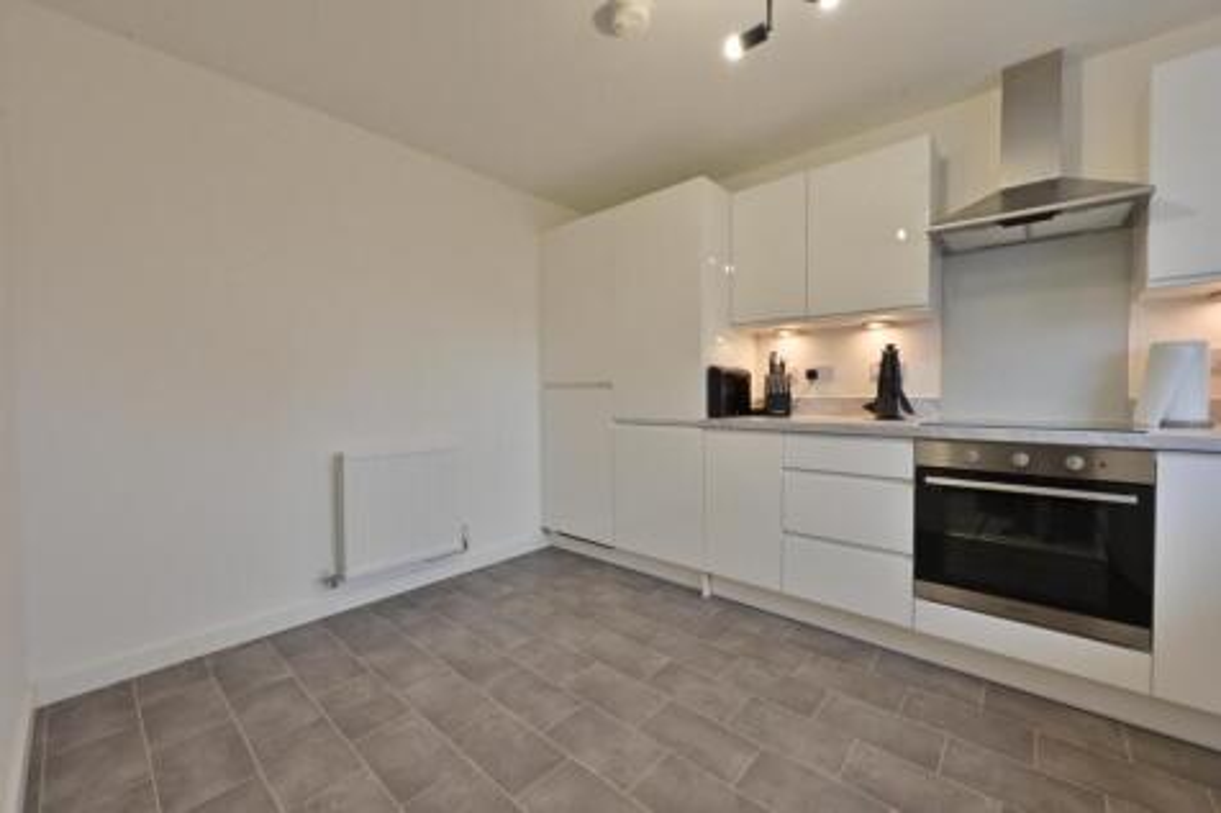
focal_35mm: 14
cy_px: 406
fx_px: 475
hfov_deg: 104.3
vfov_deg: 81.2
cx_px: 610
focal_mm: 14
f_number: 14
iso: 2500
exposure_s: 1/50
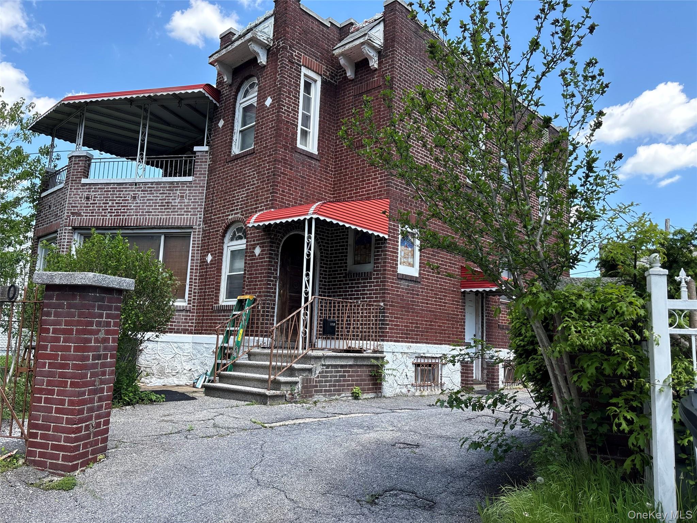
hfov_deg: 67.3
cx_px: 348
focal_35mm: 26
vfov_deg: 53.1
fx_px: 524
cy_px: 262
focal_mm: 5.96
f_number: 1.6
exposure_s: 1/1117
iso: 64
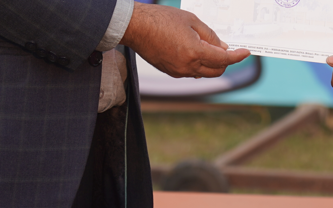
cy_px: -145
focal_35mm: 334
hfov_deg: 6.3
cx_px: 306
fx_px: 3031
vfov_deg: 3.9
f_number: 4
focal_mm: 90
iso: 100
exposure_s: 1/250
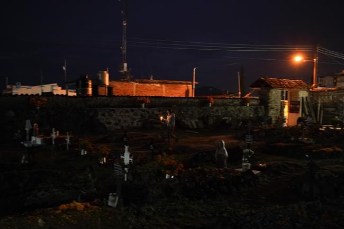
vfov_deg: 37.8
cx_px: 172
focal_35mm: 35
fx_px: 334
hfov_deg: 54.4
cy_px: 114
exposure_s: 1/13
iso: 4000
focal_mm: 35
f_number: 1.8
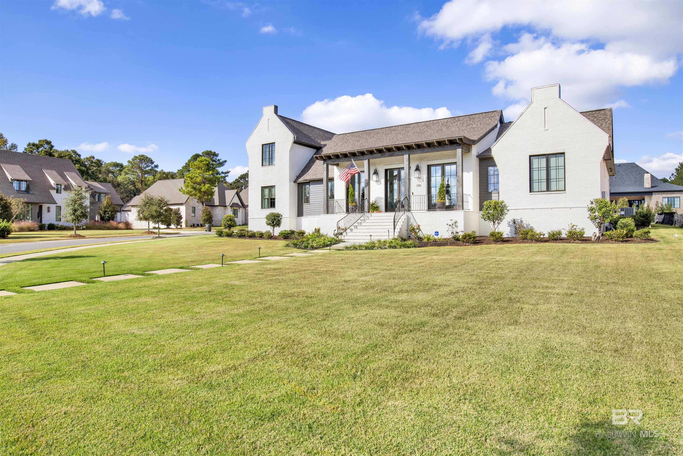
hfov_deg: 78.6
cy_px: 228
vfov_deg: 57.2
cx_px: 342
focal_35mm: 22
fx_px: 417
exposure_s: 1/320
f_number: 11
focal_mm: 22
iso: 200
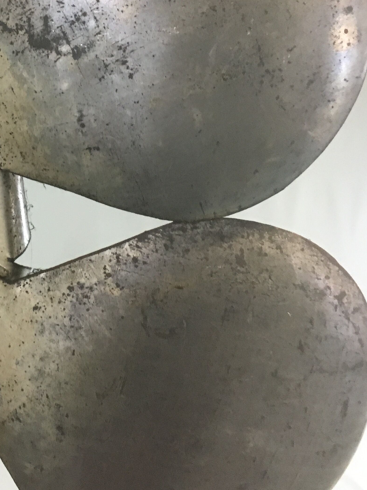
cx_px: 27
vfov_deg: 33.7
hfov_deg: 25.2
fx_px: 792
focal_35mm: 56
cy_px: 126
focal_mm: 4.15
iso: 200
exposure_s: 1/33
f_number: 2.2
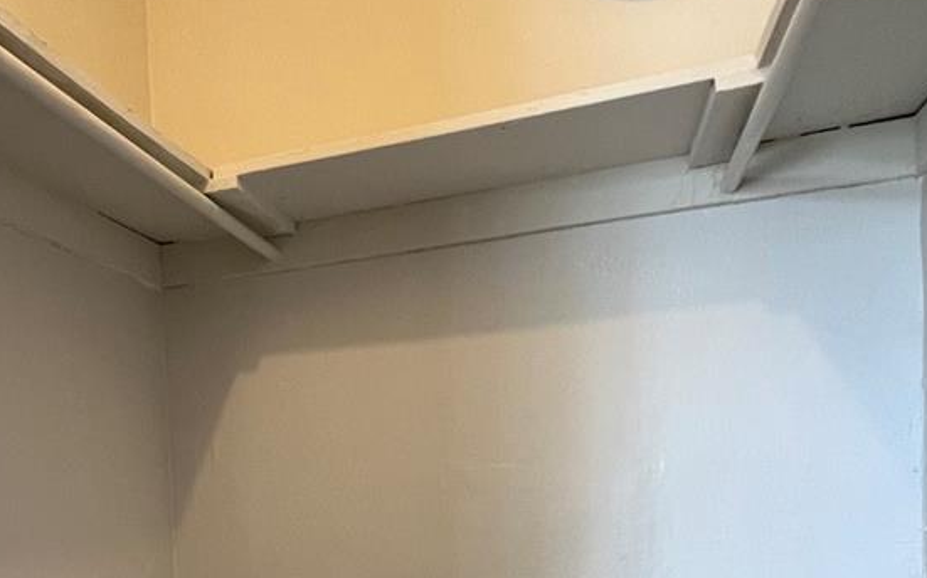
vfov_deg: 38.7
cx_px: 279
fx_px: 758
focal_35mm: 30
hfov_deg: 60.8
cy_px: 526
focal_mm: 1.57
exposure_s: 1/60
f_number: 1.8
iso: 200
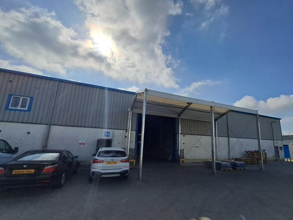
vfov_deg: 81.7
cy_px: 117
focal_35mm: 15
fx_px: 127
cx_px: 165
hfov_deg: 97.7
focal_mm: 1.42
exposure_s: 1/7752
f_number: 2.2
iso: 40
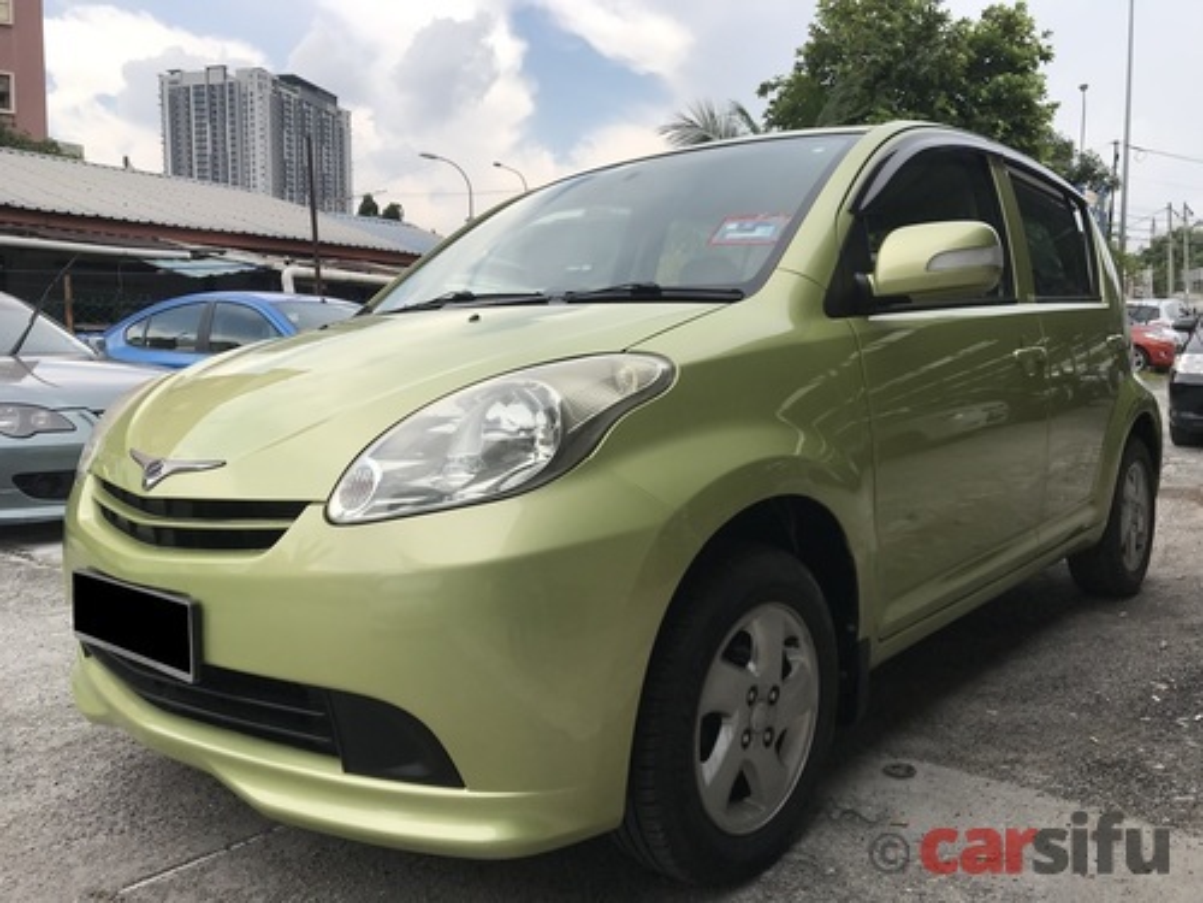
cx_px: 602
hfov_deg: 63.4
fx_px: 973
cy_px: 452
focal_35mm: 28
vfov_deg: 49.7
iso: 20
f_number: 1.8
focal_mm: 3.99
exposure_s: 1/1182
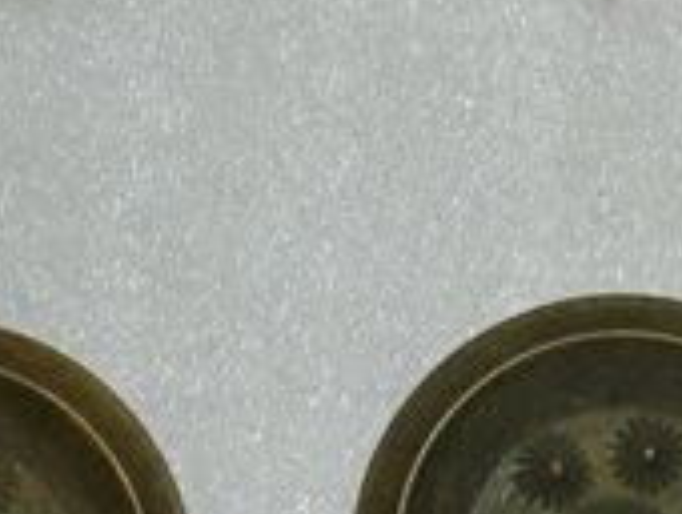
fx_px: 4202
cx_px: 642
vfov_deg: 7.0
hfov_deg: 9.2
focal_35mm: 213
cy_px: 554
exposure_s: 1/30
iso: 200
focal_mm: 12.6
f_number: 4
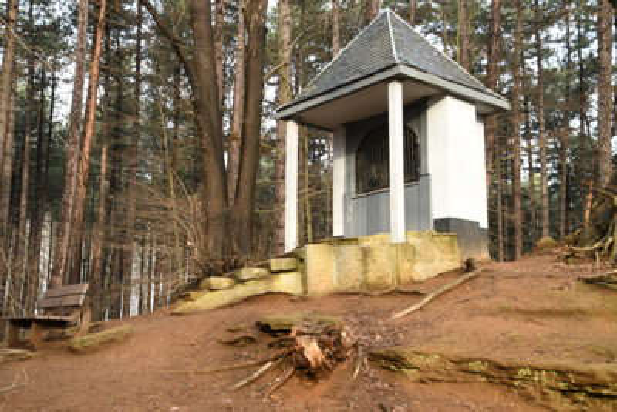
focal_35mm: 39
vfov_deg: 34.2
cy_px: 206
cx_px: 308
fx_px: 669
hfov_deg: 49.5
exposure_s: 1/80
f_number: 3.8
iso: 200
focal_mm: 26
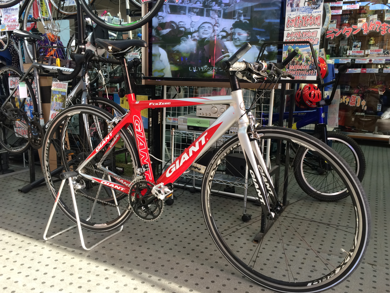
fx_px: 338
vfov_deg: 46.8
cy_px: 144
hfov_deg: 60.0
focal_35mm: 30
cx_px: 196
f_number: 2.2
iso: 40
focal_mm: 4.15
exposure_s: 1/40
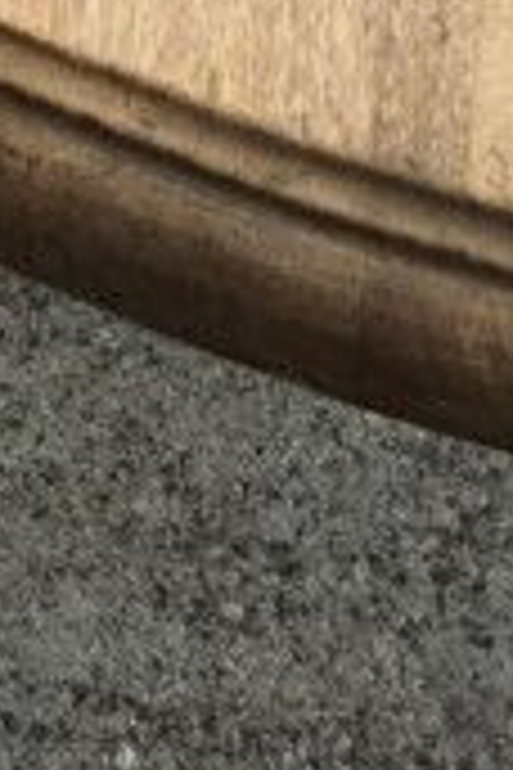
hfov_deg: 9.1
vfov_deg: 11.8
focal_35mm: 151
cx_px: 104
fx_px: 3227
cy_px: -901
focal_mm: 3.3
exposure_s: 1/799
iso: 25
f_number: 2.4
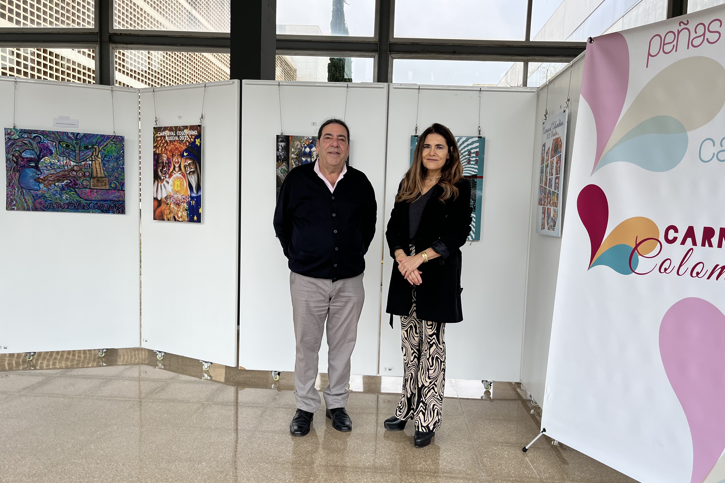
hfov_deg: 65.5
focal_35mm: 28
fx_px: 564
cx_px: 374
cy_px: 263
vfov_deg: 46.3
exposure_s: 1/425
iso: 50
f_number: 1.6
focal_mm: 5.1
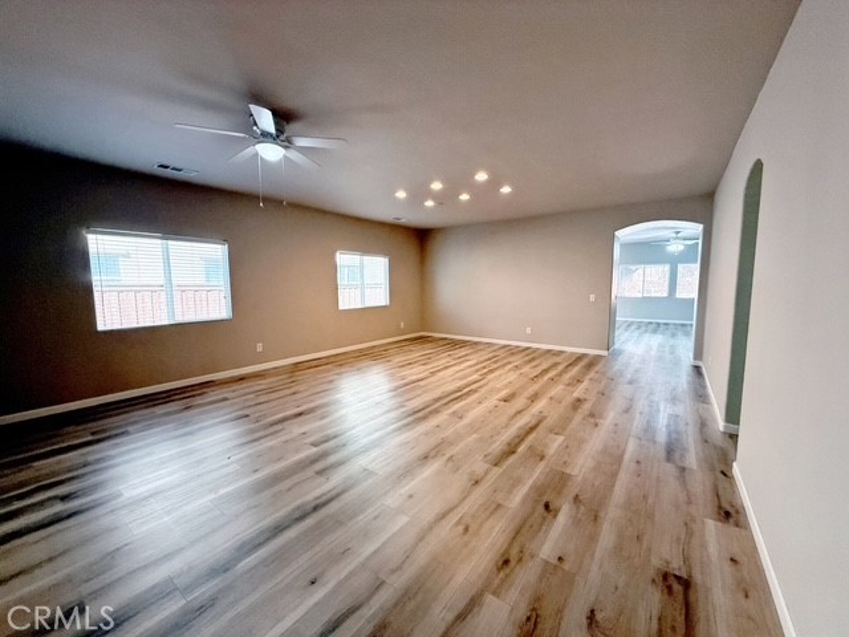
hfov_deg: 102.1
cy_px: 318
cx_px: 424
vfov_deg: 85.7
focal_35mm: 14
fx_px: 343
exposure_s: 1/120
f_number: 2.2
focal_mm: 2.22
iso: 160
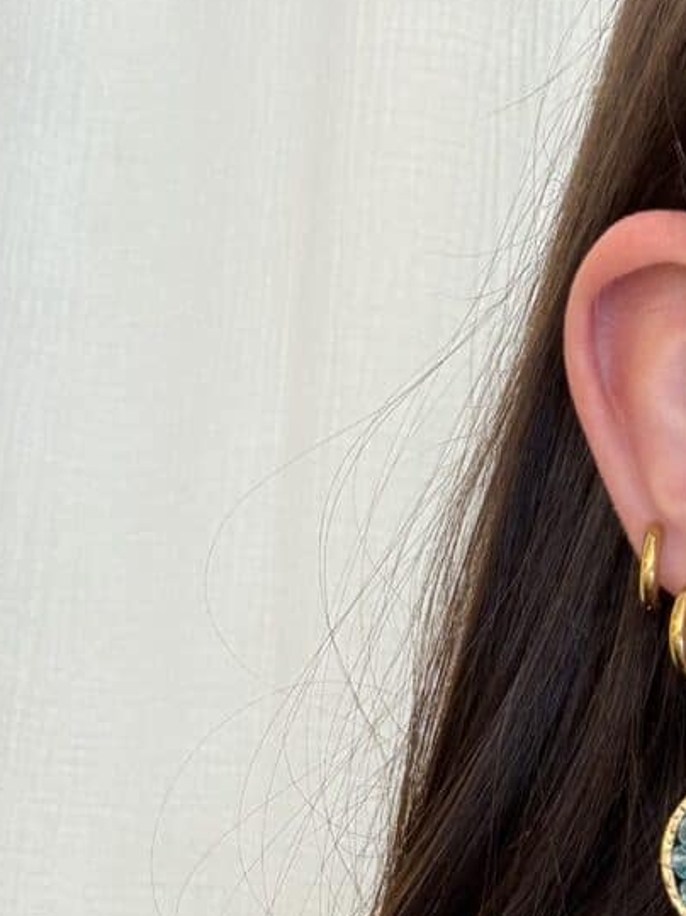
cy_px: 749
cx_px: 357
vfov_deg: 32.7
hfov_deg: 25.6
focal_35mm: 57
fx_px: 1507
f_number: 1.9
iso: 80
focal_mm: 2.69
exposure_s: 1/100
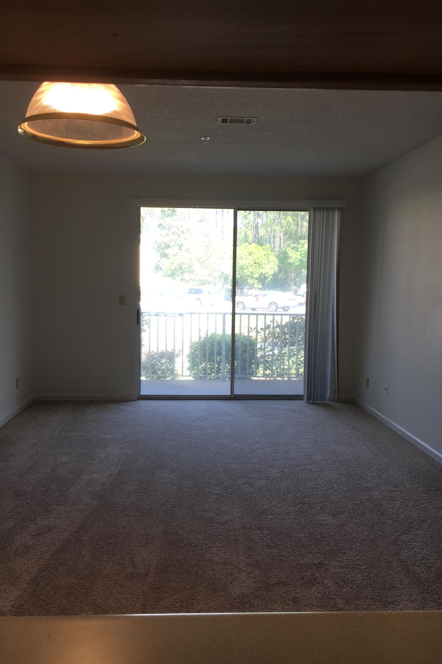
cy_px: 339
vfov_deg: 60.3
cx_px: 209
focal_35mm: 31
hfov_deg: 42.3
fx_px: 571
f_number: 2.2
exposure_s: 1/60
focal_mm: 4.15
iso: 25
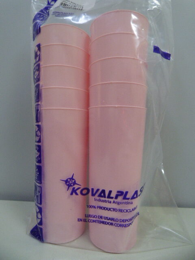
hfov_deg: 66.0
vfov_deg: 81.7
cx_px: 98
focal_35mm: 20
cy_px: 130
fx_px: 150
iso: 320
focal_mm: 3.58
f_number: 2.8
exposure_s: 1/60
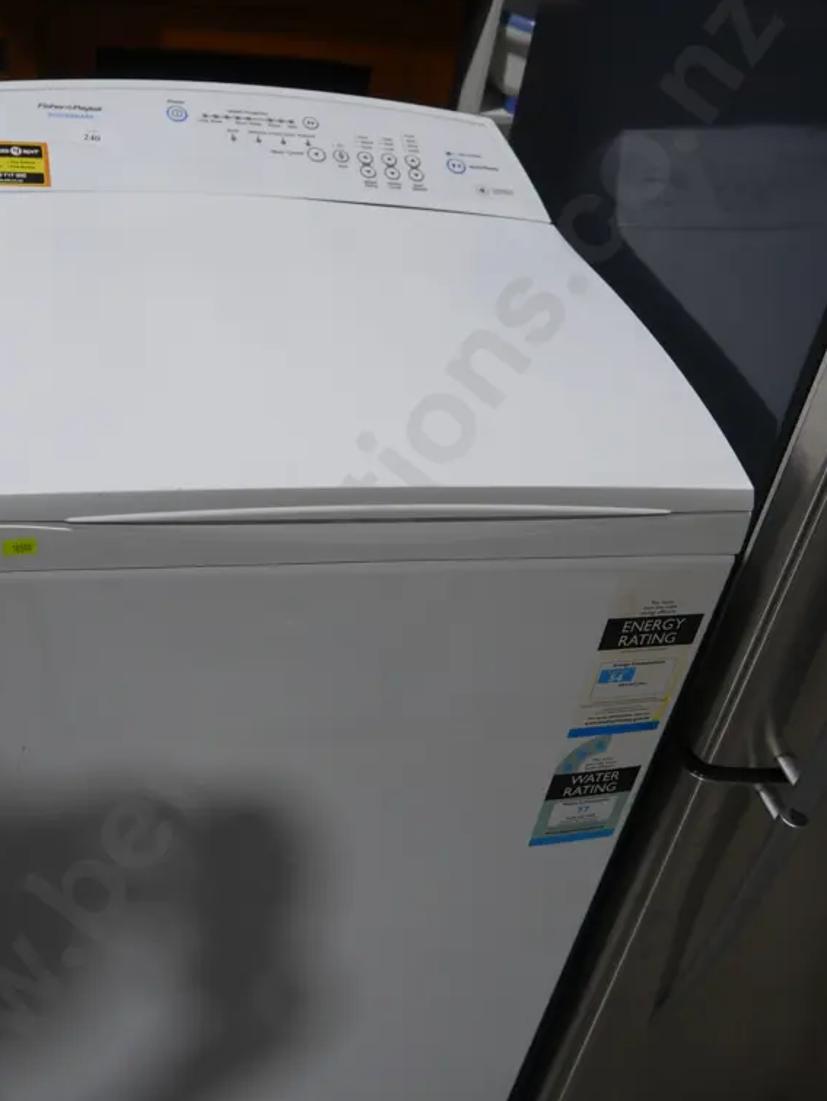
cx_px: 310
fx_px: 1209
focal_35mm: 38
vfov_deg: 48.9
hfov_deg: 37.5
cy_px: 601
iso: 200
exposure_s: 1/160
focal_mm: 14
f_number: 4
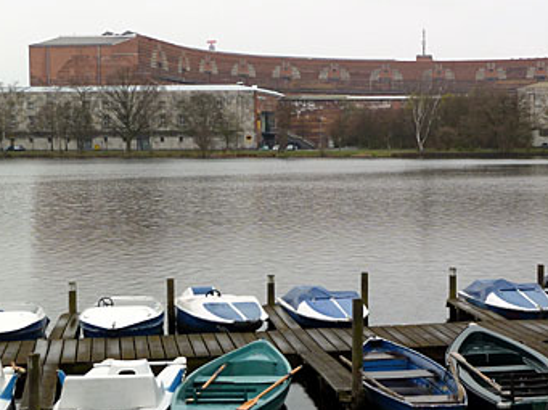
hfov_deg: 26.0
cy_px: 227
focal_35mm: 74
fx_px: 1170
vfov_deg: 19.9
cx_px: 423
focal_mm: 6.9
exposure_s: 1/125
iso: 80
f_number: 4
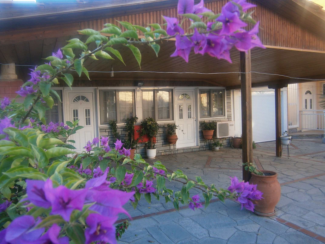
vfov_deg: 53.1
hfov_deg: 67.3
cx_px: 162
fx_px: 244
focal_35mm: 26
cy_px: 122
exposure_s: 1/60
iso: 80
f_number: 2.8
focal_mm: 4.7
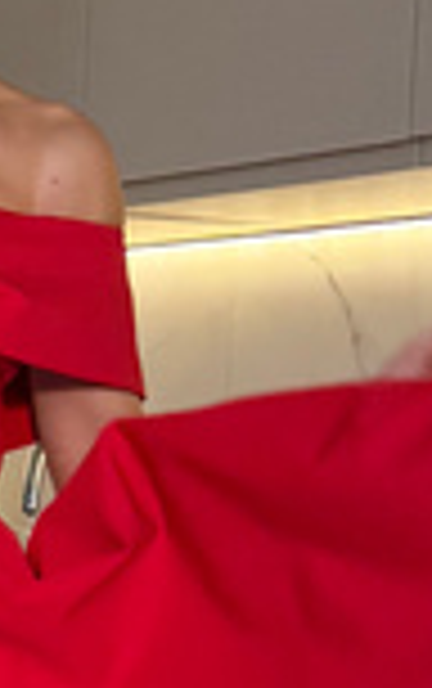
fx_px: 2085
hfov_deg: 11.5
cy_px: 681
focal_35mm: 111
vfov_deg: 18.3
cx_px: -112
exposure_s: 1/117
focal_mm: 6.76
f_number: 1.78
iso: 200
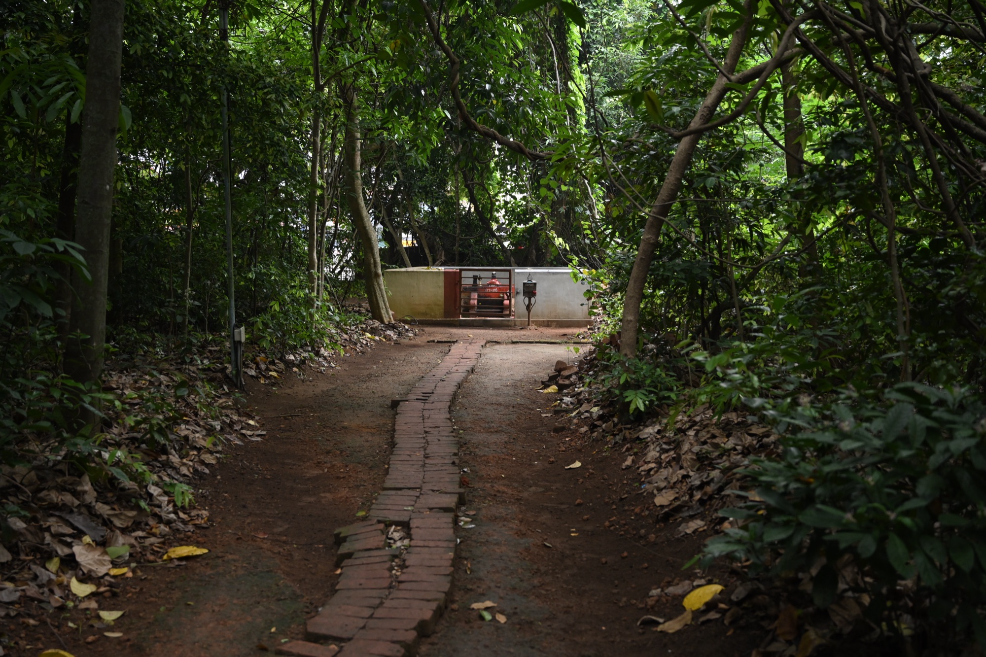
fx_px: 986
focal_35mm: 36
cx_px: 493
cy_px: 328
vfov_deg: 36.9
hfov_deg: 53.1
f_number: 4
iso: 1000
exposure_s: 1/160
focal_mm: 36
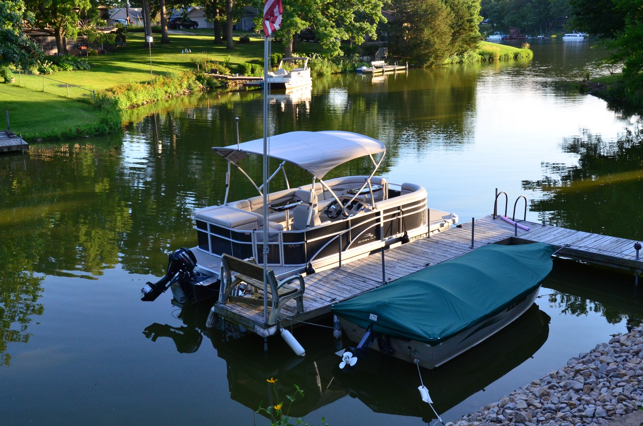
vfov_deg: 34.0
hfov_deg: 49.7
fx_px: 695
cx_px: 322
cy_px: 213
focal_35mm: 39
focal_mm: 26
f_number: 9
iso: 1250
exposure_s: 1/320
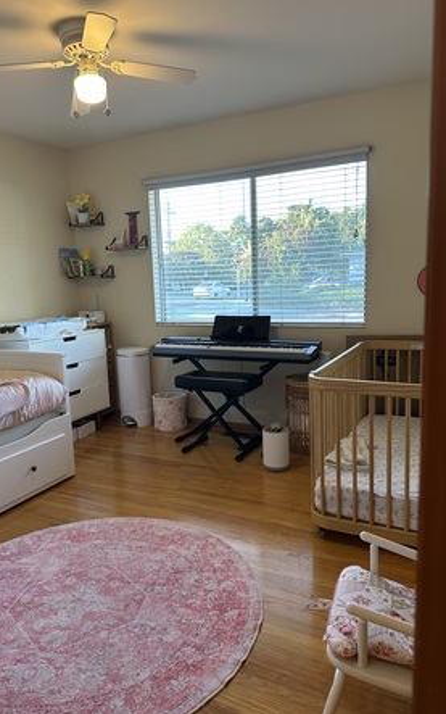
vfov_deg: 70.4
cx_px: 209
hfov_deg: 47.6
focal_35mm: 26
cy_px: 352
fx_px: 505
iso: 125
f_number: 1.78
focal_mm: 6.86
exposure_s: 1/120
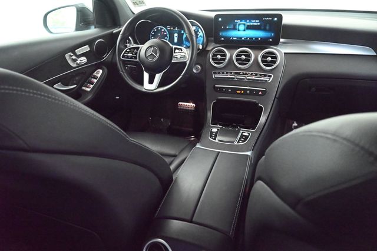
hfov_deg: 73.8
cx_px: 188
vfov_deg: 53.1
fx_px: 251
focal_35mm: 24
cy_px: 126
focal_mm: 24
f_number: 7.1
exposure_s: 1/60
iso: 22800
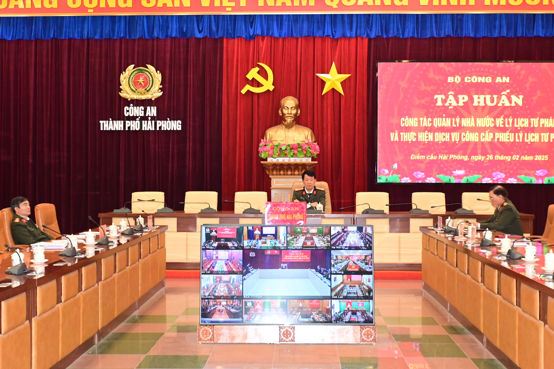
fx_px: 877
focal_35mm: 57
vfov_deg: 23.8
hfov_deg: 35.1
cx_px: 277
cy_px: 184
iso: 3200
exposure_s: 1/200
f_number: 4.2
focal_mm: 38
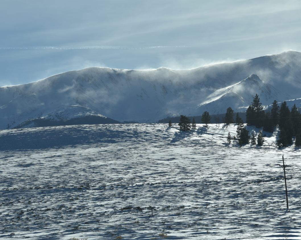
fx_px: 1514
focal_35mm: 170
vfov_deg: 9.1
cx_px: 127
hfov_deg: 11.3
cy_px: 121
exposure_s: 1/500
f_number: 11
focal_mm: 150
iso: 100
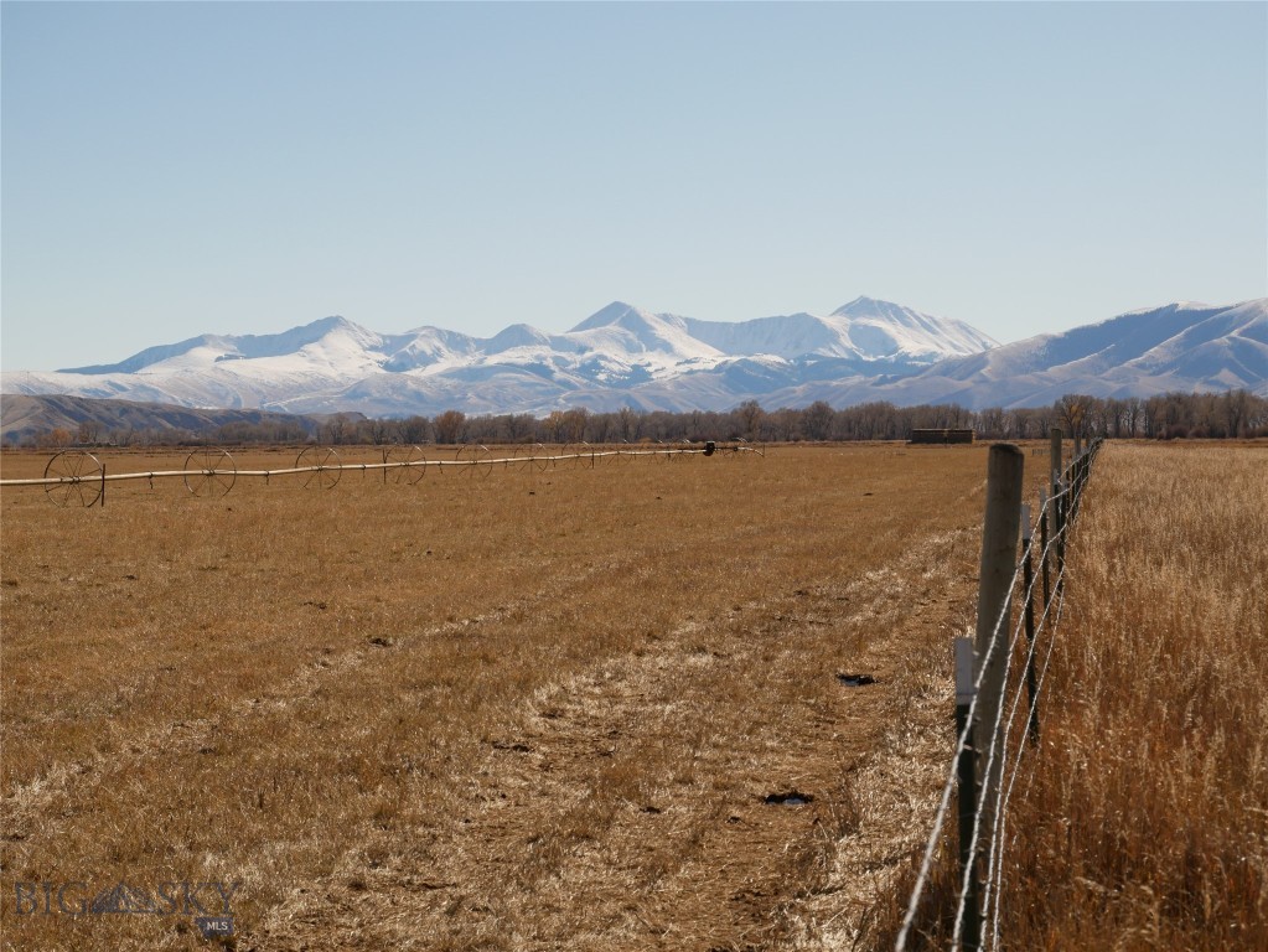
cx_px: 634
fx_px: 3225
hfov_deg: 22.2
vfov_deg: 16.8
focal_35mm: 88
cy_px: 476
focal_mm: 44
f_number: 8
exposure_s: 1/800
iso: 200
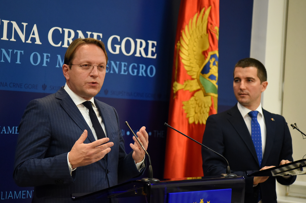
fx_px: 781
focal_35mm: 92
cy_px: 102
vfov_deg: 14.8
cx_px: 153
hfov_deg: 22.2
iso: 6400
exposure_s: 1/1000
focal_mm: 92
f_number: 4
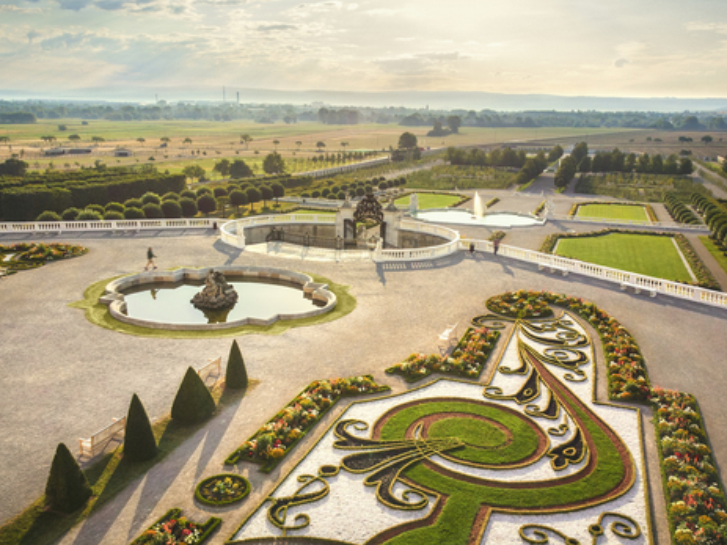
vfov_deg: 48.1
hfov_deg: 61.7
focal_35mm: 29
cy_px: 310
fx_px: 609
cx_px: 357
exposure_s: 1/1250
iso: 100
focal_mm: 4.5
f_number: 2.8
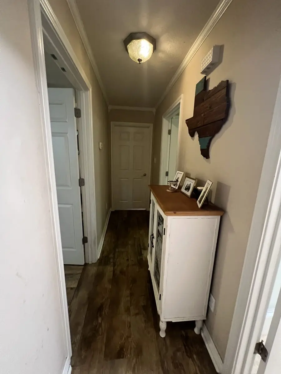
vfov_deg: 106.2
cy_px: 187
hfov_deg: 89.9
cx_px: 140
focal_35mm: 13
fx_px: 141
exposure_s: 1/40
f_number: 1.8
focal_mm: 1.57
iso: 800
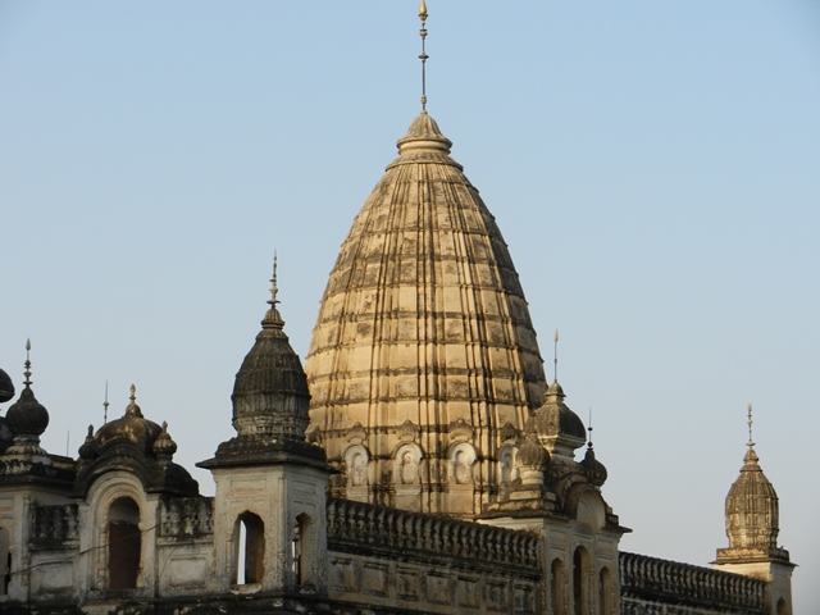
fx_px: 2511
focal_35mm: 106
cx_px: 410
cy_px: 308
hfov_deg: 18.5
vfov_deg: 14.0
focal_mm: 19.1
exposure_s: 1/400
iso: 160
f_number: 5
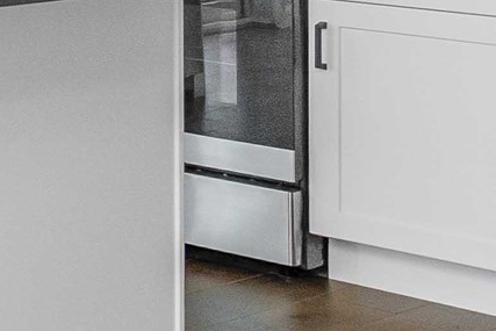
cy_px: -242
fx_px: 1585
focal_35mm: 115
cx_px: -1102
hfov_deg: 10.4
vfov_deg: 11.2
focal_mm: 11
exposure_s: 1/160
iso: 250
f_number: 6.3
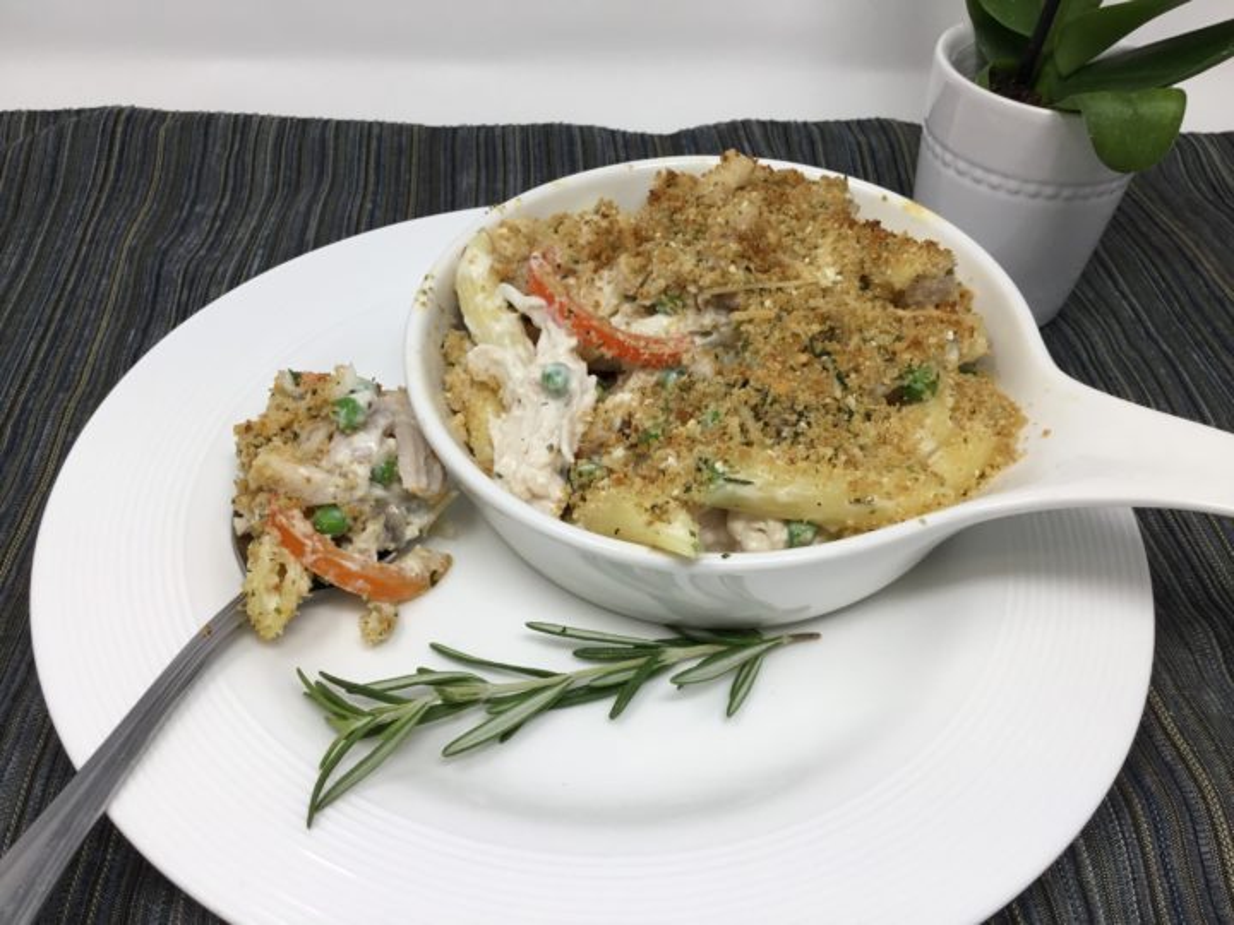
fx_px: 1105
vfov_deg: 45.4
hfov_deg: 58.4
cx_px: 617
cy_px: 462
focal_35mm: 31
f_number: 2.4
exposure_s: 1/120
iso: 40
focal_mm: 3.3
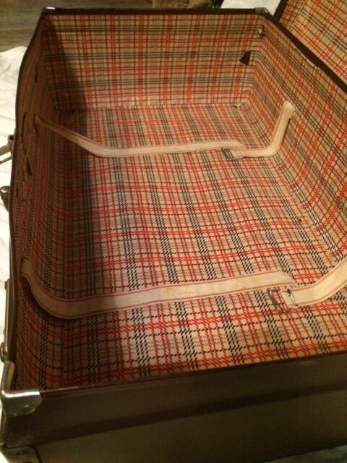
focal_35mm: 29
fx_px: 388
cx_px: 174
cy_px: 232
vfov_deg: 61.7
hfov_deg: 48.2
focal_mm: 4.15
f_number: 2.2
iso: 500
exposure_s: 1/17
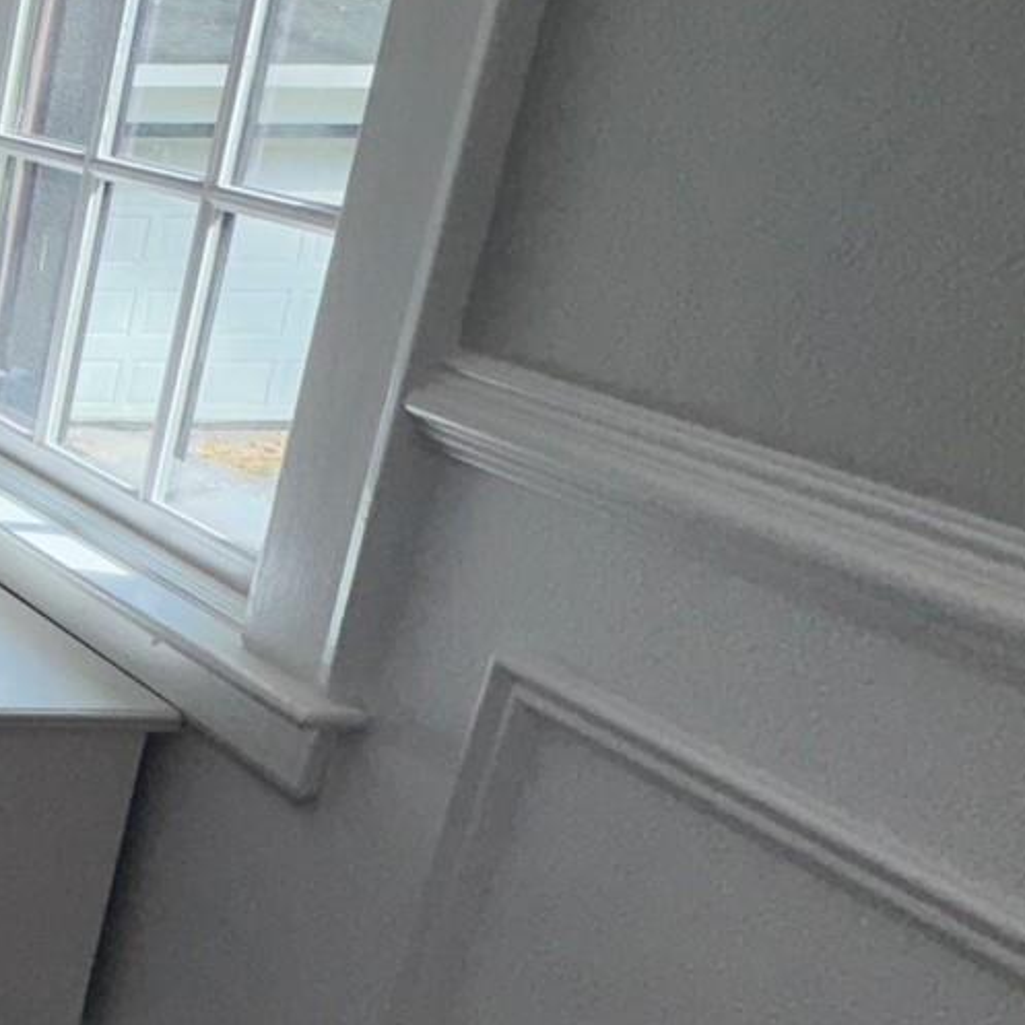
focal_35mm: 51
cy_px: 435
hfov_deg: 19.8
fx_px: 1709
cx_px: -973
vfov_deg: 33.3
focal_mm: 2.22
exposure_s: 1/283
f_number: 2.2
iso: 32
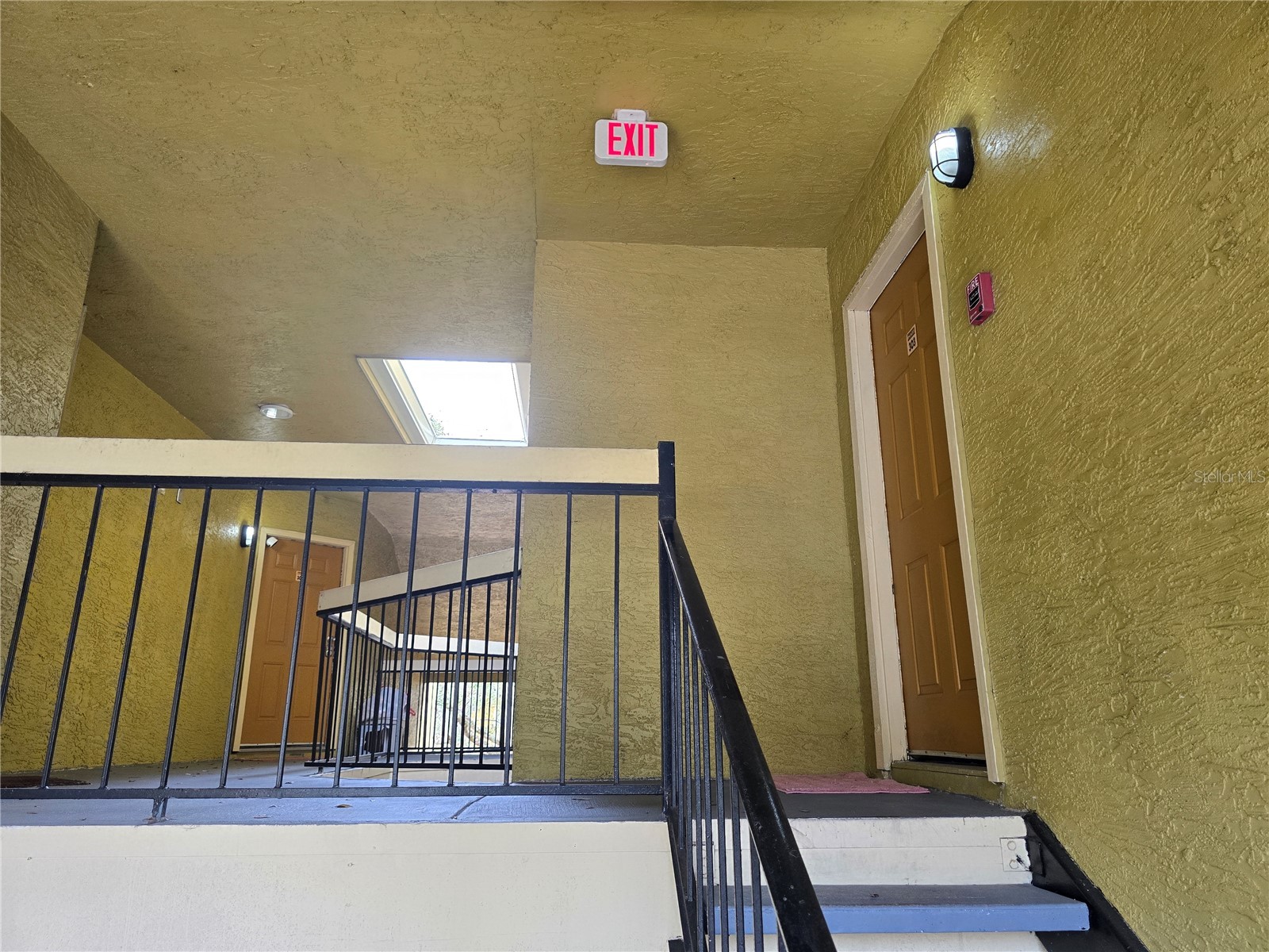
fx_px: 843
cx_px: 634
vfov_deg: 58.9
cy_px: 476
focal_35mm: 23
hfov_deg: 73.9
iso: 200
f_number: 1.7
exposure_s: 1/180
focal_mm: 6.3
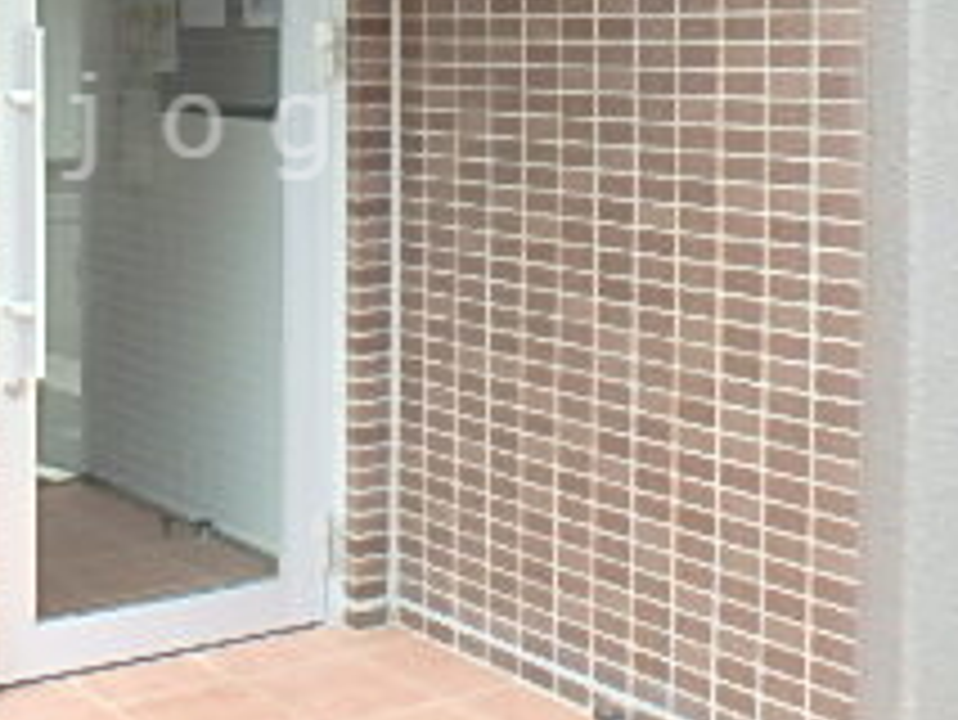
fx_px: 1745
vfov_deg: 22.9
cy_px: 126
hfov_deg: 29.1
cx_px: 45
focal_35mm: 63
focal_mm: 3.7
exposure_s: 1/250
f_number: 3.5
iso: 320
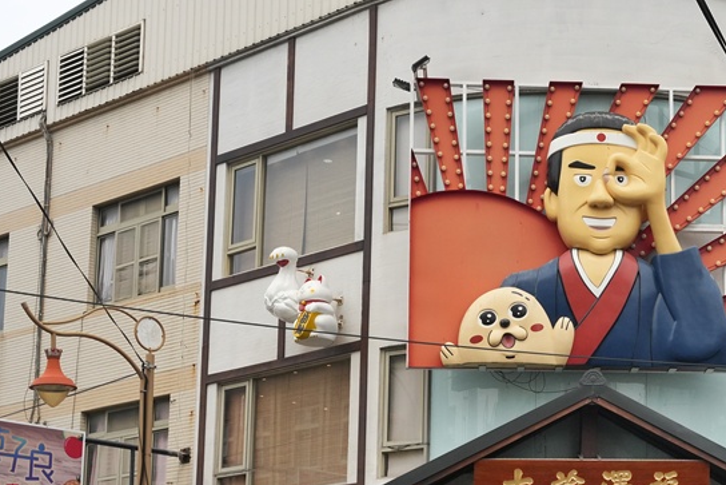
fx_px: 1624
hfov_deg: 24.6
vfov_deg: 16.7
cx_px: 631
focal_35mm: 81
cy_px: 435
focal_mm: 42.8
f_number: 6.3
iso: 2500
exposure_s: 1/5000
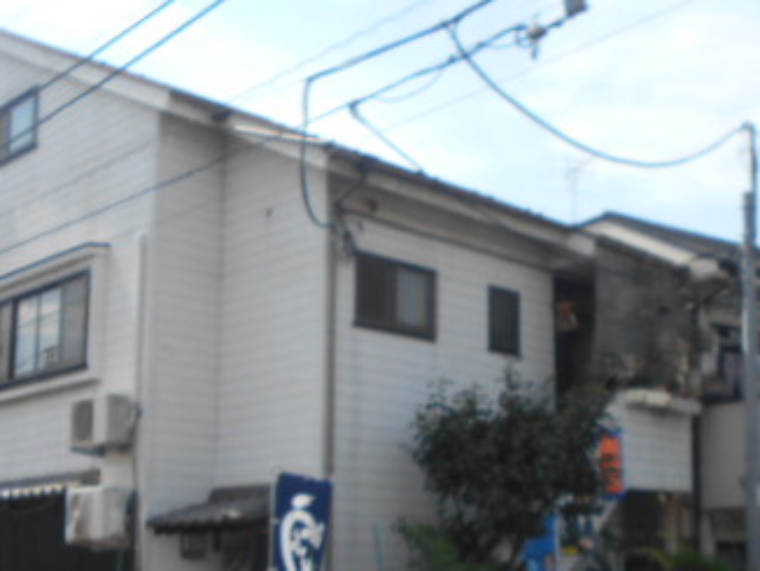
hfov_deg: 37.3
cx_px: 469
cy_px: 422
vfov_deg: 28.2
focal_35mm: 51
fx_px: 1121
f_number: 3.2
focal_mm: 4.6
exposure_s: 1/800
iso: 80
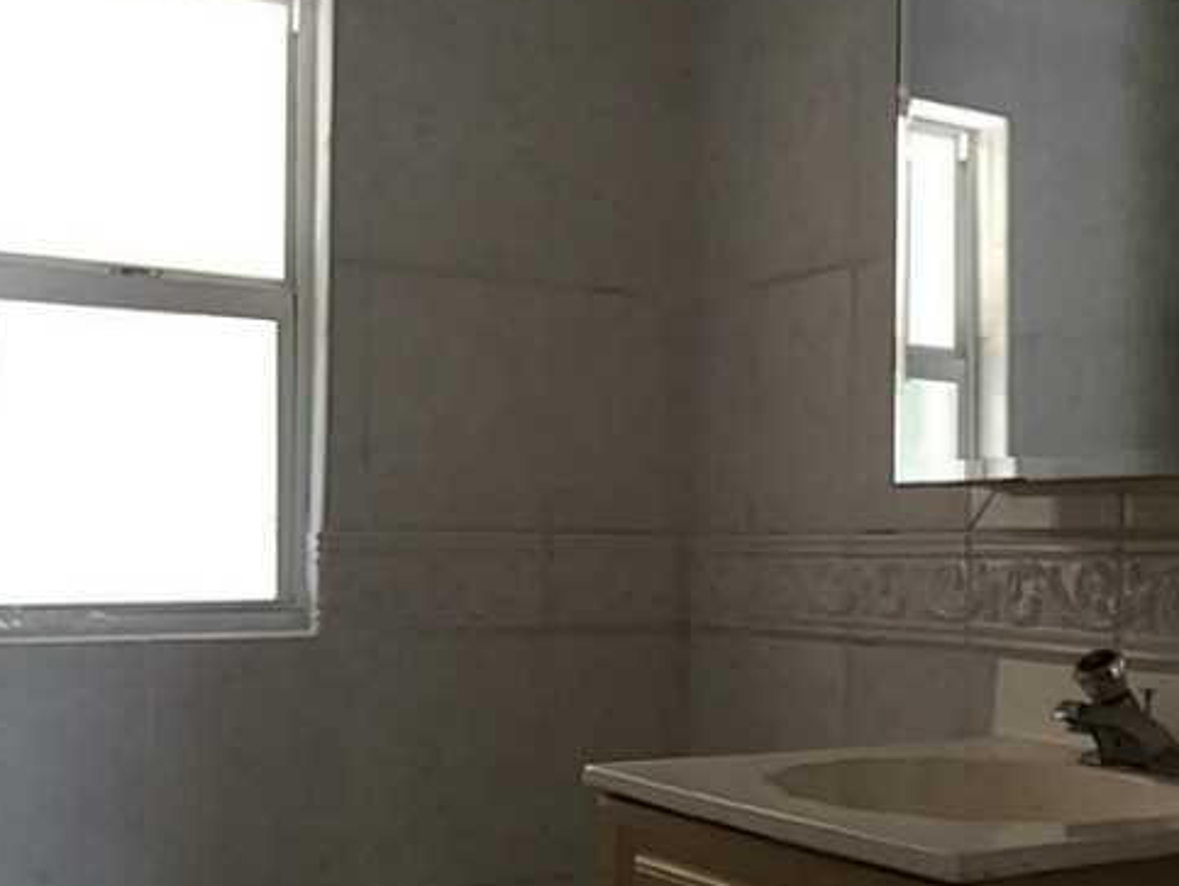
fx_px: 1636
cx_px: 964
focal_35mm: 48
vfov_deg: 30.2
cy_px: 542
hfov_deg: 38.0
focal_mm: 4.15
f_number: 2.2
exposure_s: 1/30
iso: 50
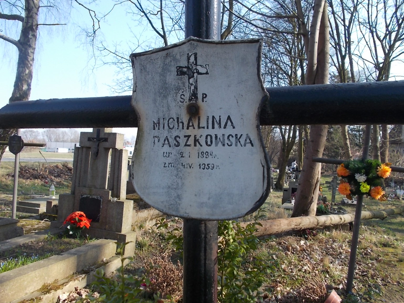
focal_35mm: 27
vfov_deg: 51.4
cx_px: 202
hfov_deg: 65.3
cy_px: 152
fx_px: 315
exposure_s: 1/320
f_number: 3.2
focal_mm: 4.6
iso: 80
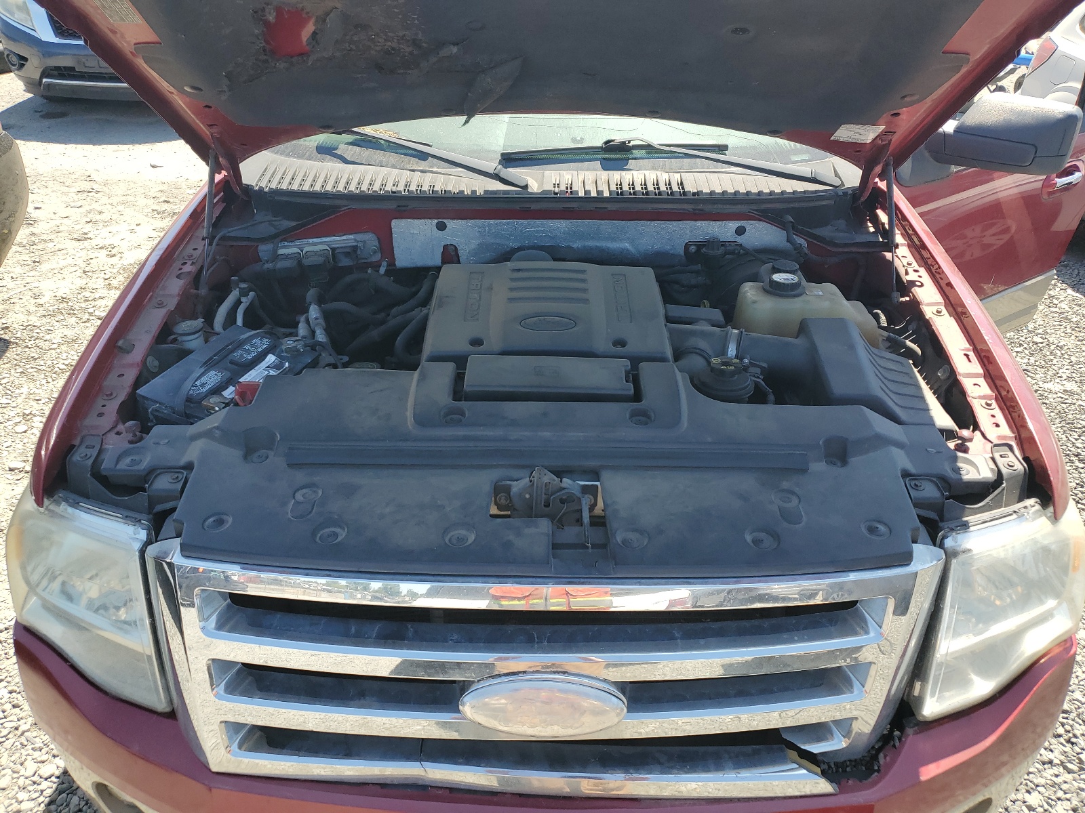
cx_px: 542
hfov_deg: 67.3
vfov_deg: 53.1
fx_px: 815
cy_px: 406
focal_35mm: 26
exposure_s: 1/909
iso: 50
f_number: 1.5
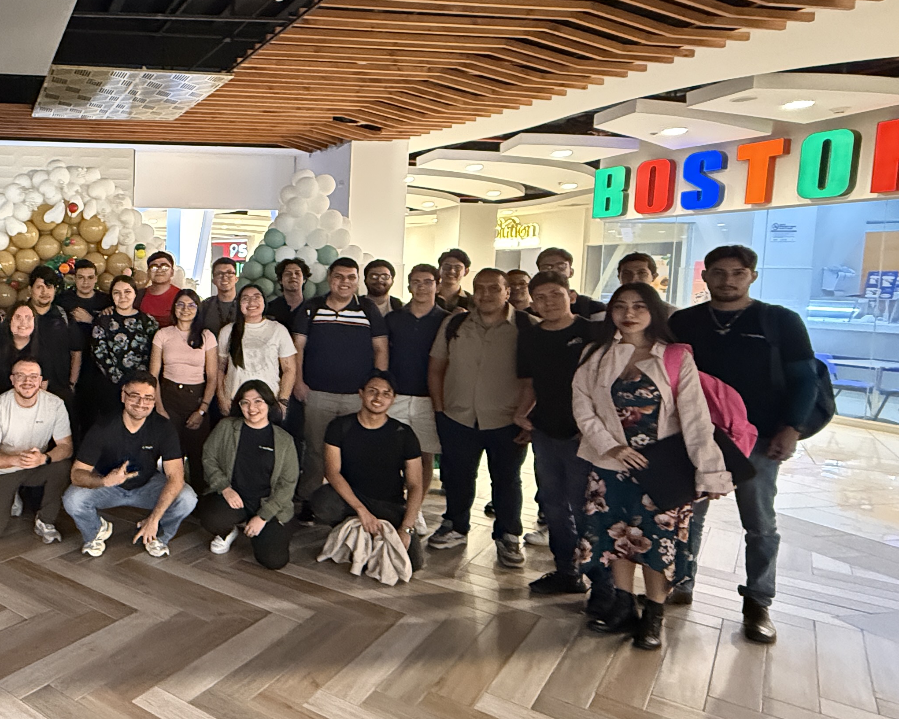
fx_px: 718
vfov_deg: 53.1
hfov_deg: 54.3
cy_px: 336
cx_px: 61
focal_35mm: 27
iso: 1000
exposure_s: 1/40
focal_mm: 2.22
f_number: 2.2
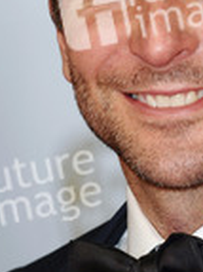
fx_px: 4889
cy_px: 101
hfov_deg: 2.4
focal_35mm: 624
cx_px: 212
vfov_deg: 3.2
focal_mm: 155
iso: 320
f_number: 4.5
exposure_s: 1/250
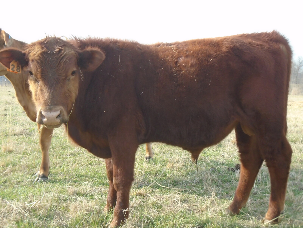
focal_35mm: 49
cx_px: 152
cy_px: 114
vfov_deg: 29.7
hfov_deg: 38.9
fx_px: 429
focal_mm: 8.7
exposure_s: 1/250
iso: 250
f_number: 4.5
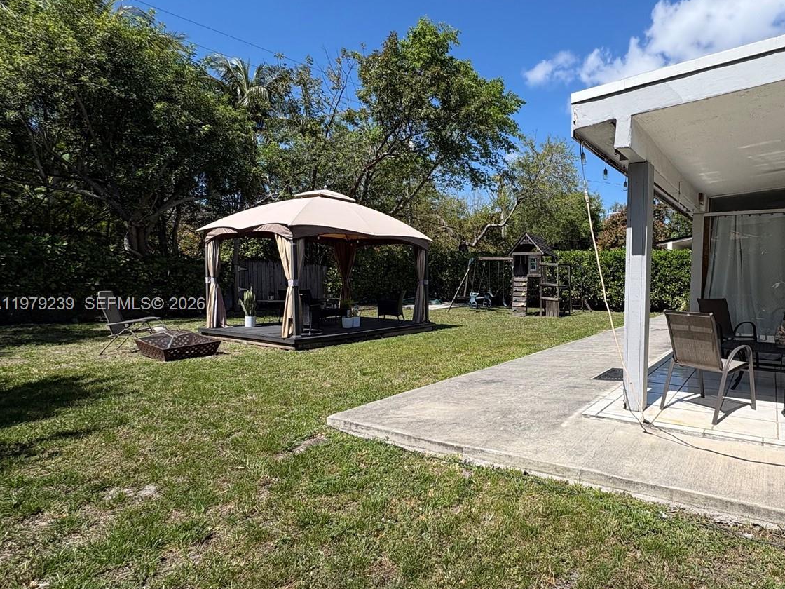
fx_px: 454
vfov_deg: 66.0
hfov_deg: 78.0
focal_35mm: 20
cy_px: 305
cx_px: 548
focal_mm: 2.22
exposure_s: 1/2146
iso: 50
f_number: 2.2
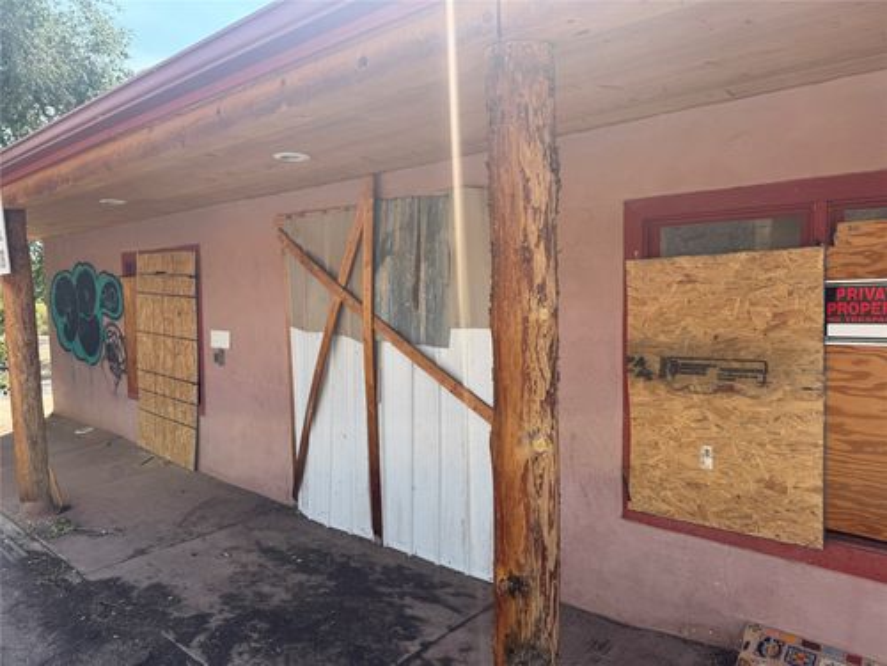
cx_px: 444
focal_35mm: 24
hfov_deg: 71.6
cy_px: 333
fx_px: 615
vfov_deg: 56.8
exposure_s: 1/1637
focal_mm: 6.76
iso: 80
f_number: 1.78
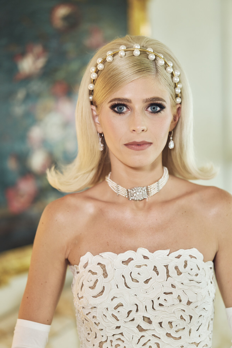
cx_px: 116
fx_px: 726
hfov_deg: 18.2
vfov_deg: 27.0
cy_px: 174
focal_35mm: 75
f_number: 2.2
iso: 1000
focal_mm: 75
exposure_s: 1/160
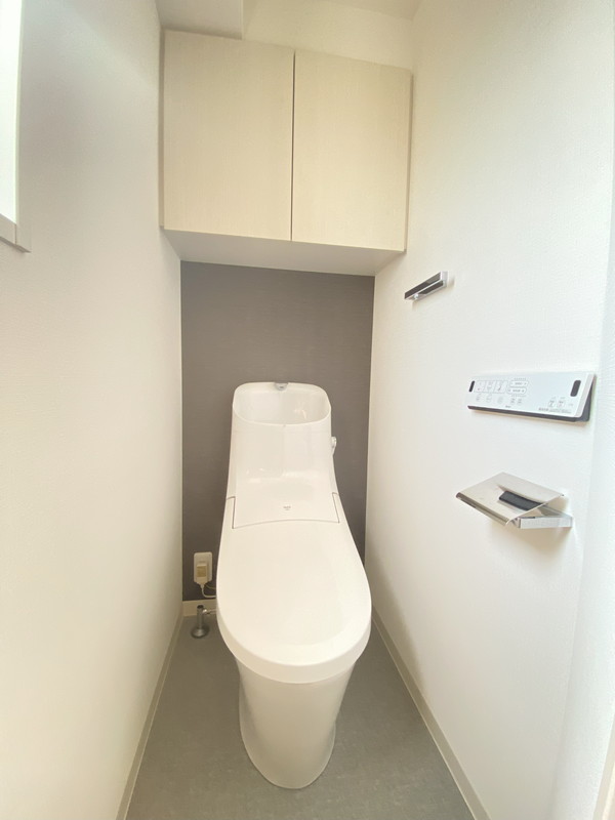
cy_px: 410
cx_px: 308
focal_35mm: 13
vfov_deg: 106.2
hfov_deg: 89.9
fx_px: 308
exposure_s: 1/76
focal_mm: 1.54
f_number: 2.4
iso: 200
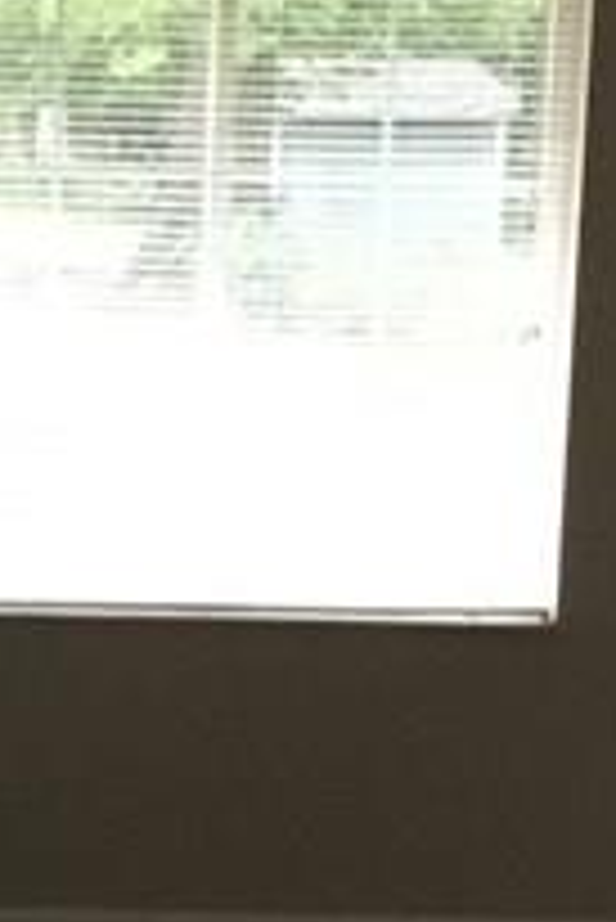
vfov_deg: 12.6
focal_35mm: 161
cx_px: -76
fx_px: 4125
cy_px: 922
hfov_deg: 8.5
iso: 250
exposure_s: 1/30
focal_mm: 3.3
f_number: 2.4
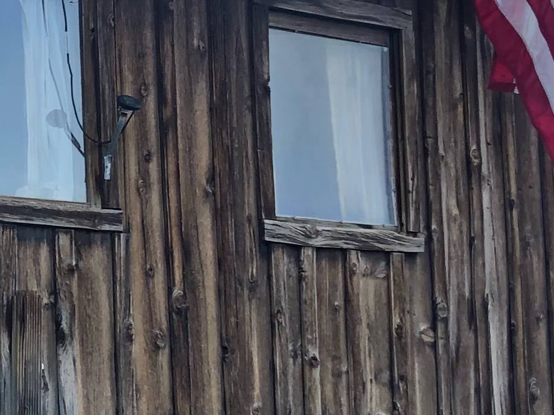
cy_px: 296
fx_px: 1968
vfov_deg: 12.0
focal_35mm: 123
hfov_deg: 14.8
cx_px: -308
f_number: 1.8
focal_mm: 3.99
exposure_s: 1/120
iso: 20
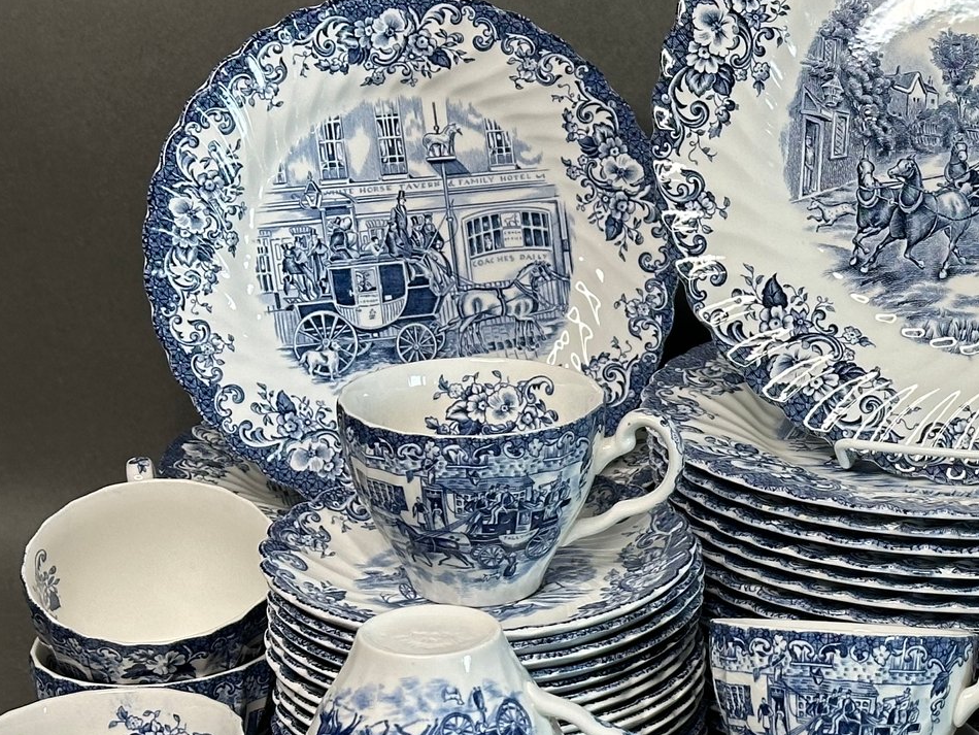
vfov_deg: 14.6
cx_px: 909
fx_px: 2857
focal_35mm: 101
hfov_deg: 19.1
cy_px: 482
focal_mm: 6.86
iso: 80
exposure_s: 1/121
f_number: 1.78
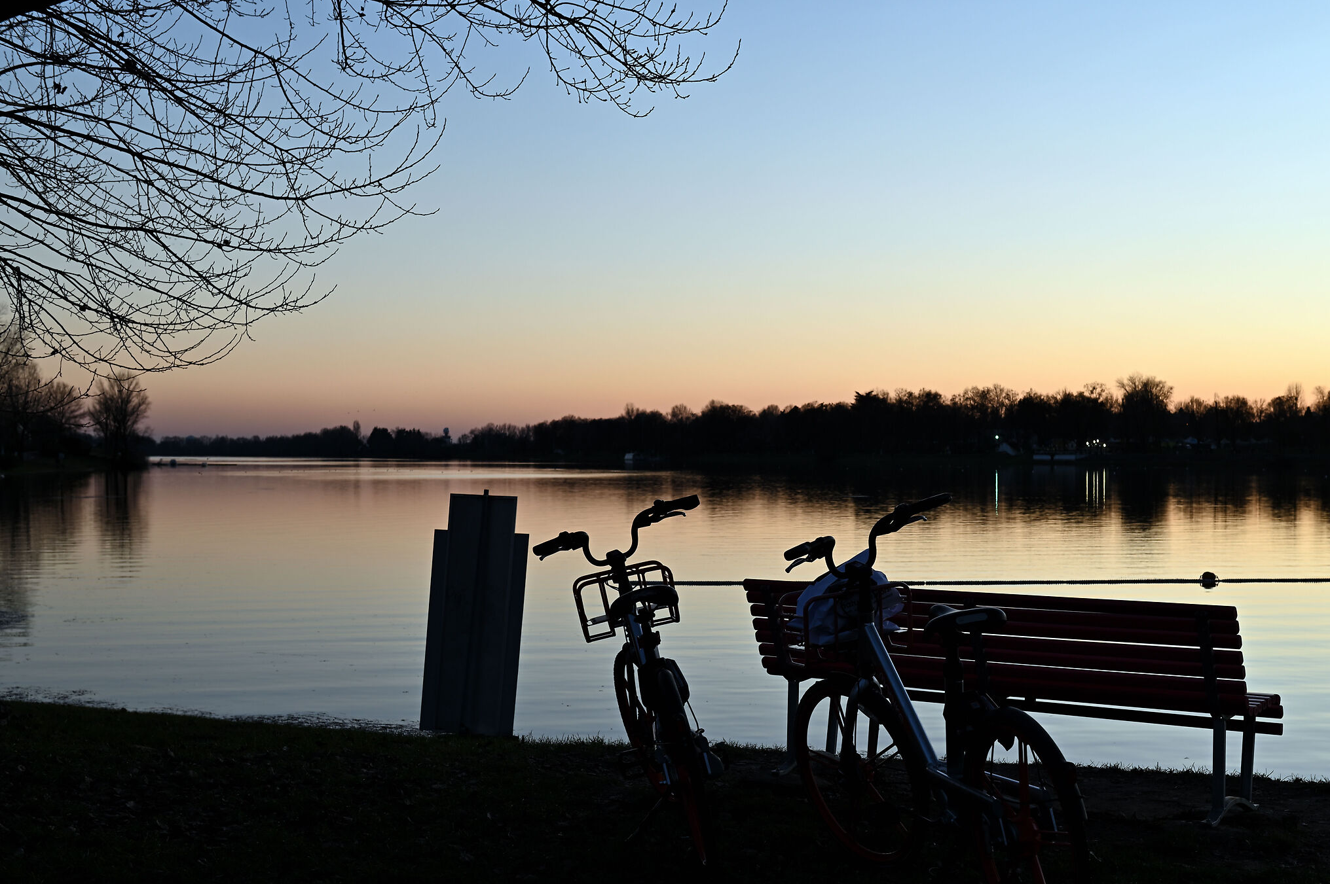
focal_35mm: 52
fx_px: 1920
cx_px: 749
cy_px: 511
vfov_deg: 25.9
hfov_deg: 38.2
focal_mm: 44
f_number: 7.1
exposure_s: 1/30
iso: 100
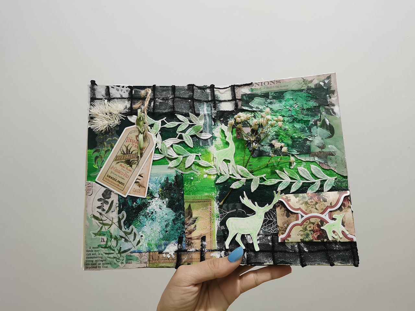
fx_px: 324
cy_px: 156
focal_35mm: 27
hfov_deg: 65.3
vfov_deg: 51.4
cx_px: 208
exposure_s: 1/50
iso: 250
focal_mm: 5.58
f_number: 1.8
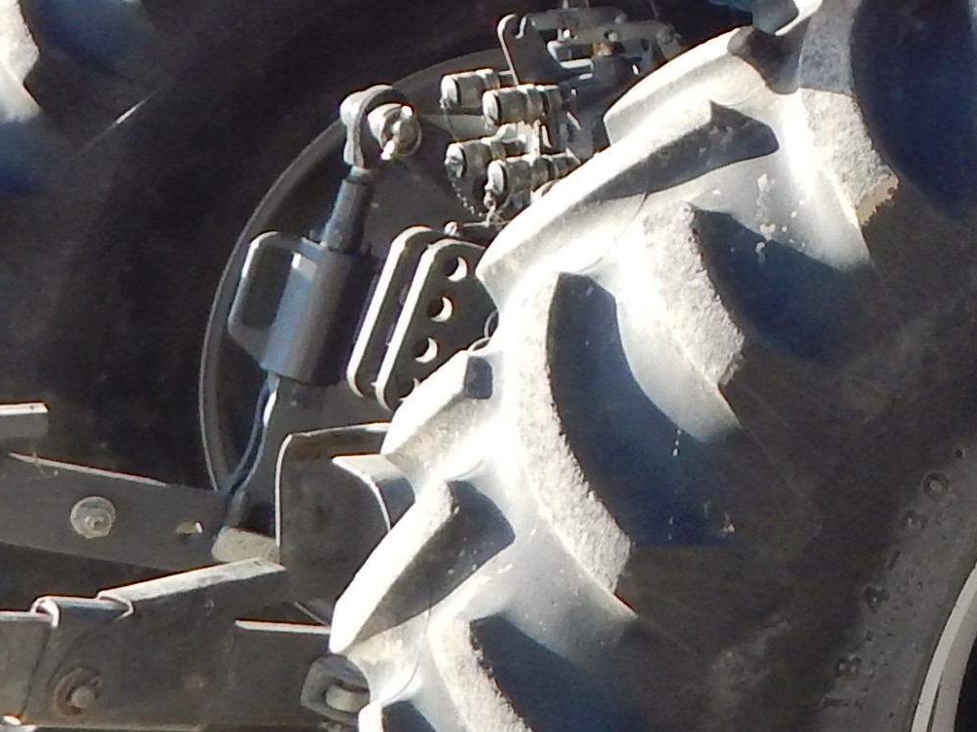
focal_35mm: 101
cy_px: 155
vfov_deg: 14.6
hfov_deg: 17.2
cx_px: 1544
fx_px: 2851
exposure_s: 1/400
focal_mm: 4
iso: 125
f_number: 3
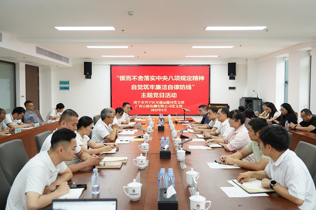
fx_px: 263
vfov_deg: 43.6
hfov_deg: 62.0
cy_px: 105
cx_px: 158
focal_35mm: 30
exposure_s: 1/50
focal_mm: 30
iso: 640
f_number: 4
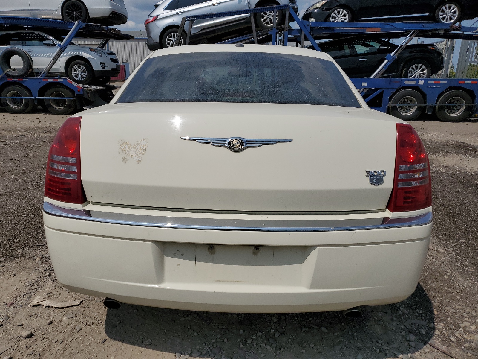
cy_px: 180
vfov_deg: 53.1
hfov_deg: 67.3
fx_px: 359
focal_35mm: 26
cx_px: 239
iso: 52
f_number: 1.5
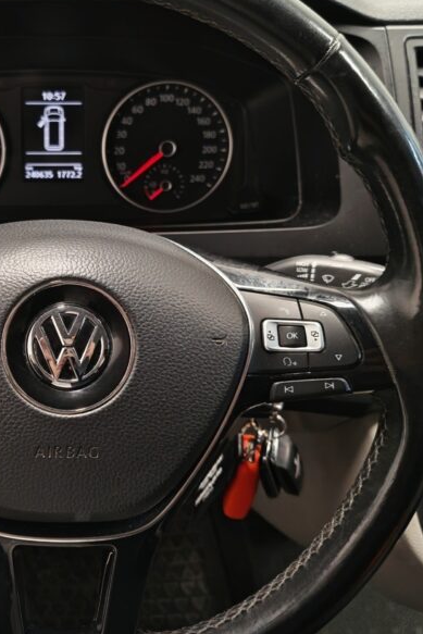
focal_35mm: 42
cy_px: 304
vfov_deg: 46.4
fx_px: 740
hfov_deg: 30.8
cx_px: 59
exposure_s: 1/75
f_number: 1.6
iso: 400
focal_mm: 5.4
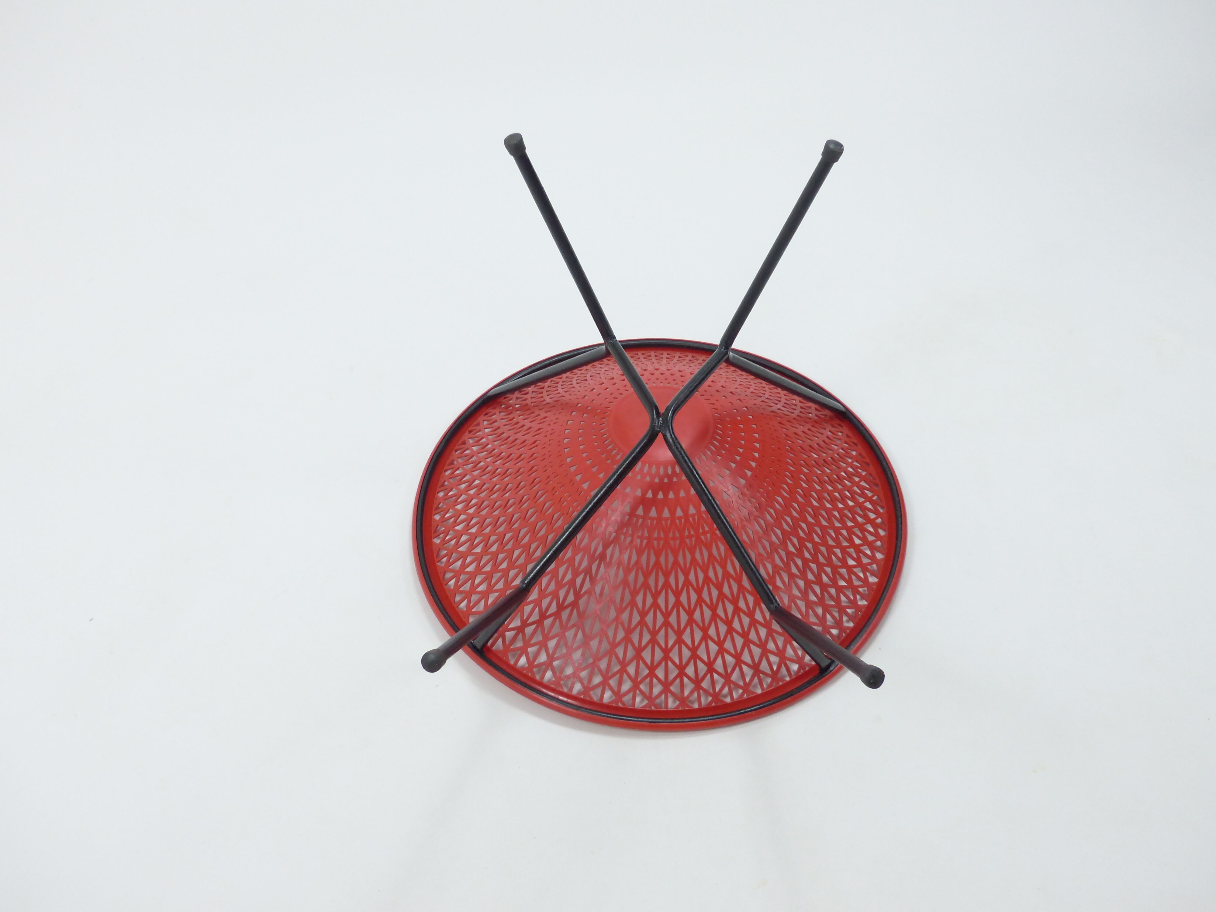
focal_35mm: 36
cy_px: 456
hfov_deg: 51.4
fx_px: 1265
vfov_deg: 39.7
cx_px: 608
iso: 200
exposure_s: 1/40
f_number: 2.8
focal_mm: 6.4
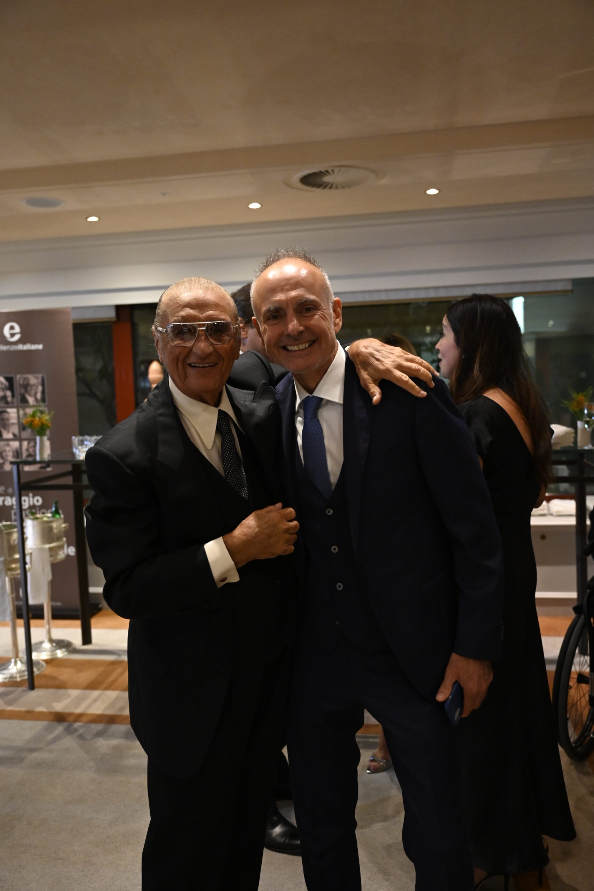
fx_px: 742
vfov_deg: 61.9
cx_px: 297
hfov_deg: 43.6
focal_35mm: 30
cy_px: 446
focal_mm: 30
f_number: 2.8
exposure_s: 1/125
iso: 5000
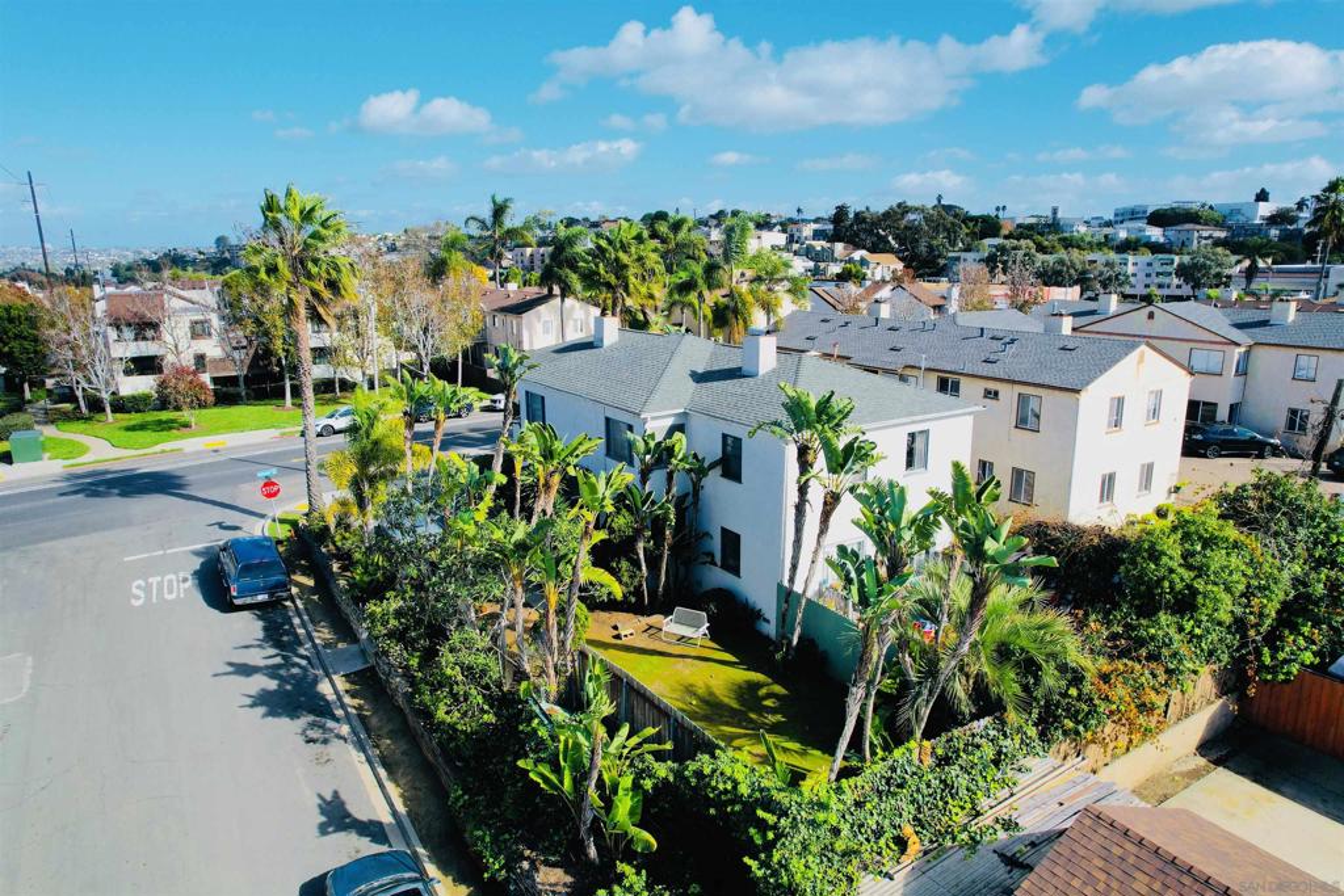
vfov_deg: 57.2
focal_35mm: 22
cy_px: 448
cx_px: 672
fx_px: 821
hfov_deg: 78.6
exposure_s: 1/2000
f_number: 2.8
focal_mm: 8.38
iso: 120
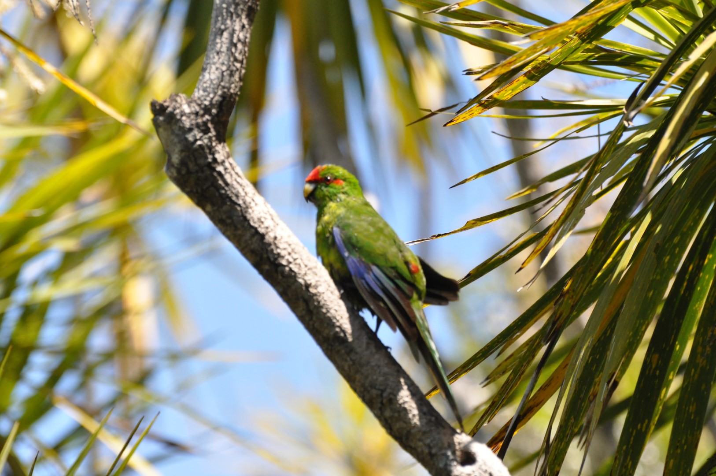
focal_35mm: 330
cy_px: 238
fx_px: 6555
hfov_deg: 6.3
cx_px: 358
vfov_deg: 4.2
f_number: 6.3
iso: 1250
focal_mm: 220
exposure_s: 1/2500
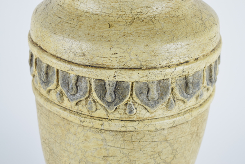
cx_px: 122
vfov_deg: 16.6
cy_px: 82
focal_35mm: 82
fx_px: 562
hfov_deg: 24.6
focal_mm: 55
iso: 400
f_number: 7.1
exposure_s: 1/125
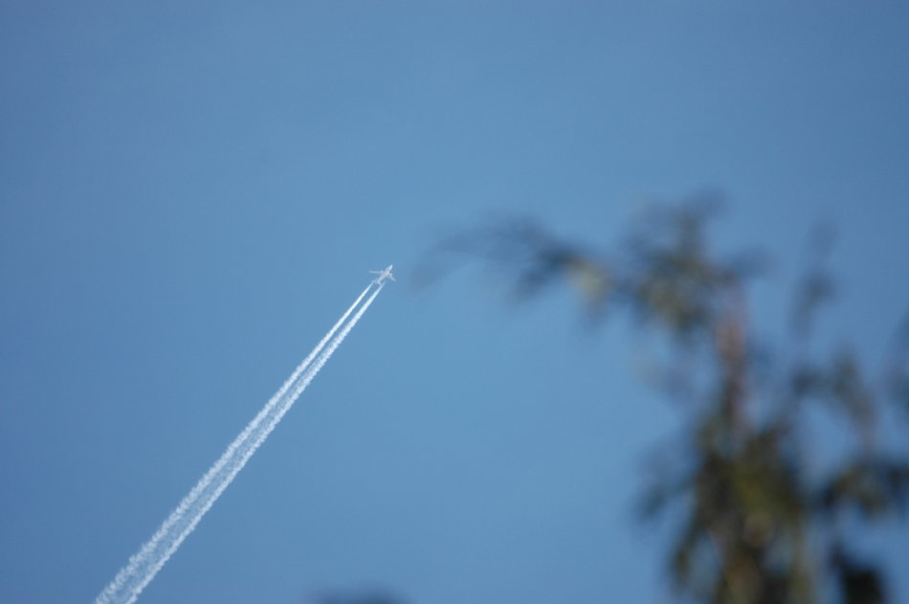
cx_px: 454
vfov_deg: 3.0
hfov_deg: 4.6
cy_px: 302
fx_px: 11349
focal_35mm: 450
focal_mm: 300
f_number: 5.6
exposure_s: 1/500
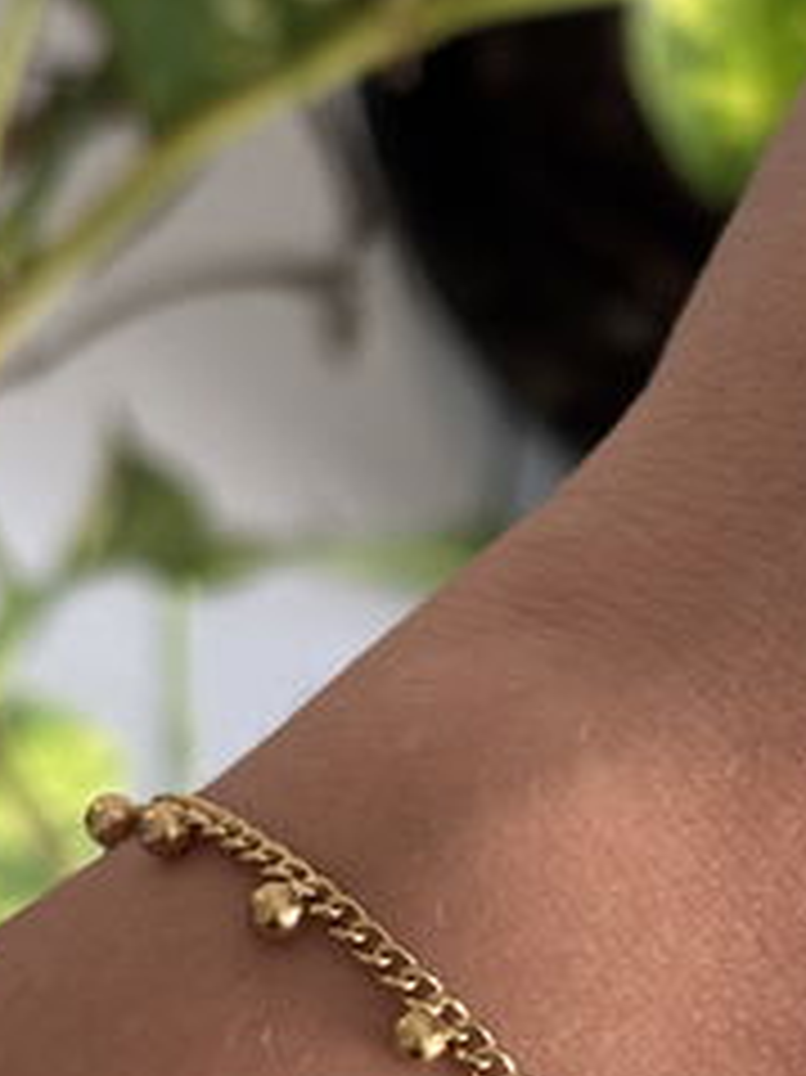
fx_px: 3604
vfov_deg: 16.7
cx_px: 617
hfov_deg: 12.7
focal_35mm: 116
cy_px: 975
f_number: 1.6
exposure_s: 1/40
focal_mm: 5.96
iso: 160
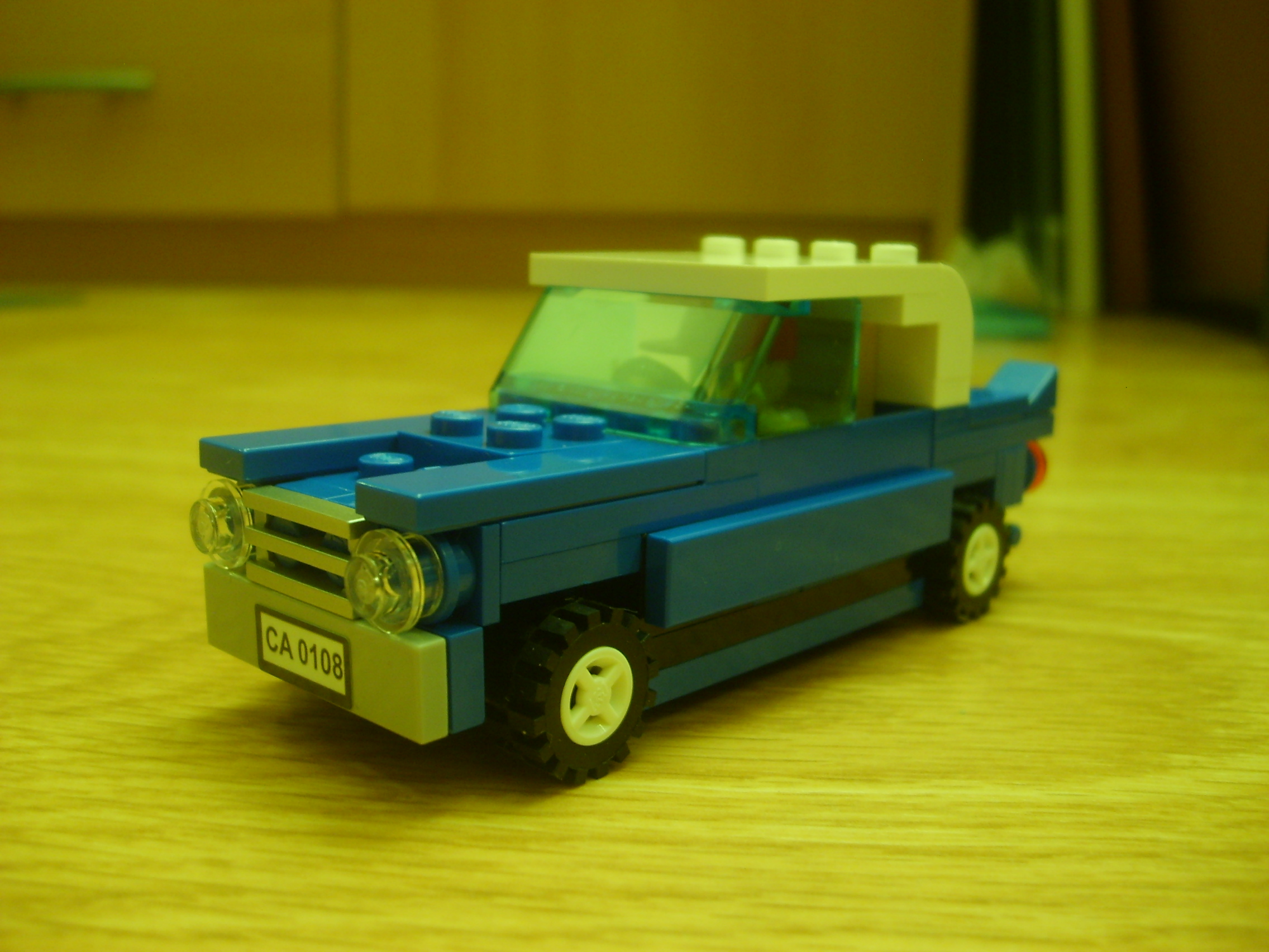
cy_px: 476
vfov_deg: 40.7
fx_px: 1283
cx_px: 634
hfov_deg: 52.6
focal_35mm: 35
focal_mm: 5.8
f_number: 2.8
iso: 139
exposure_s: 1/3
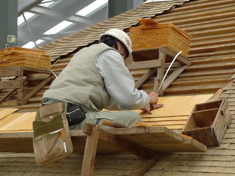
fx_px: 631
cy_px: 88
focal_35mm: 93
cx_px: 118
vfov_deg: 15.9
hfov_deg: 21.1
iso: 400
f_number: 2.7
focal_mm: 11.1
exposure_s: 1/160
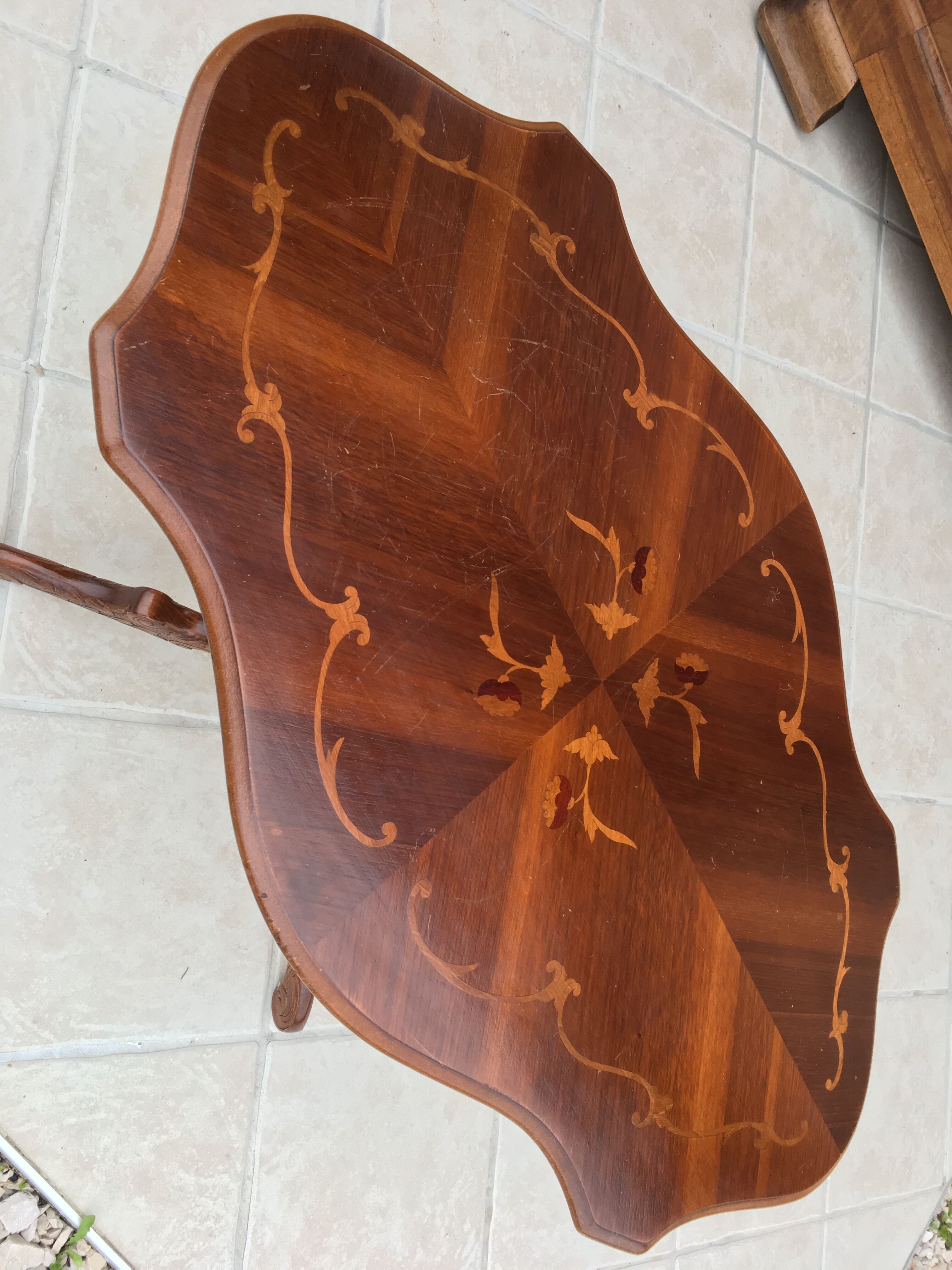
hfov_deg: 48.2
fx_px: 1063
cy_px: 635
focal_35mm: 29
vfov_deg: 61.7
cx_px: 476
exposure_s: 1/100
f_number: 2.2
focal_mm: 4.15
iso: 40
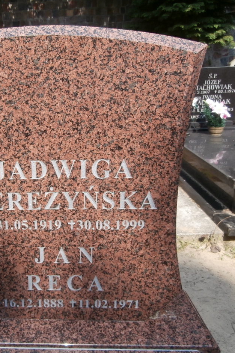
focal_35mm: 34
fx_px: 333
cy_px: 175
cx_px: 39
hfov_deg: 37.1
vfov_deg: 55.8
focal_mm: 4.2
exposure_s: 1/500
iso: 100
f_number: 3
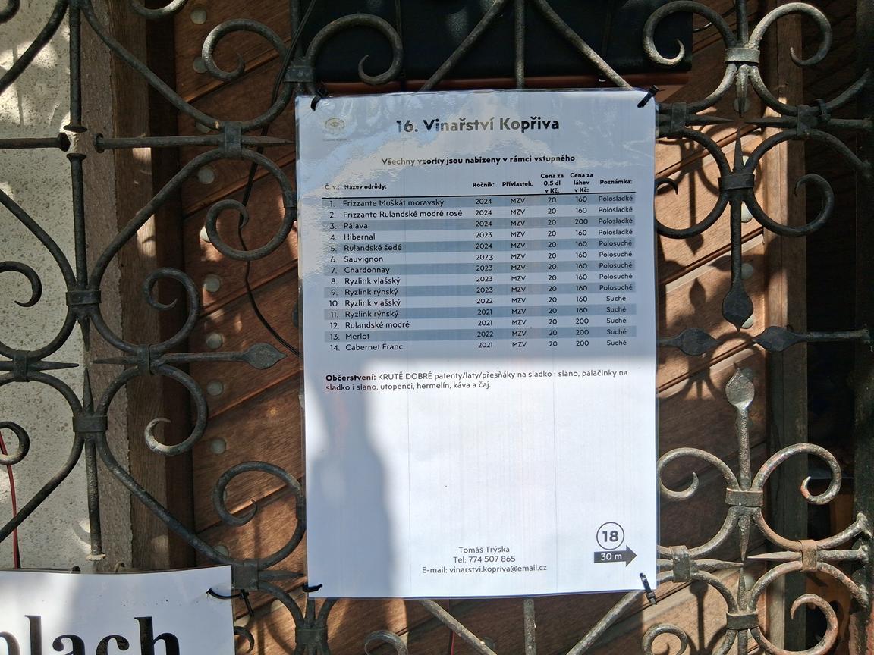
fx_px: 656
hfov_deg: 67.3
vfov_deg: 53.1
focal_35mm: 26
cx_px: 437
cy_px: 328
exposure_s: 1/824
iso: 25
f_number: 1.8
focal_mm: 3.98
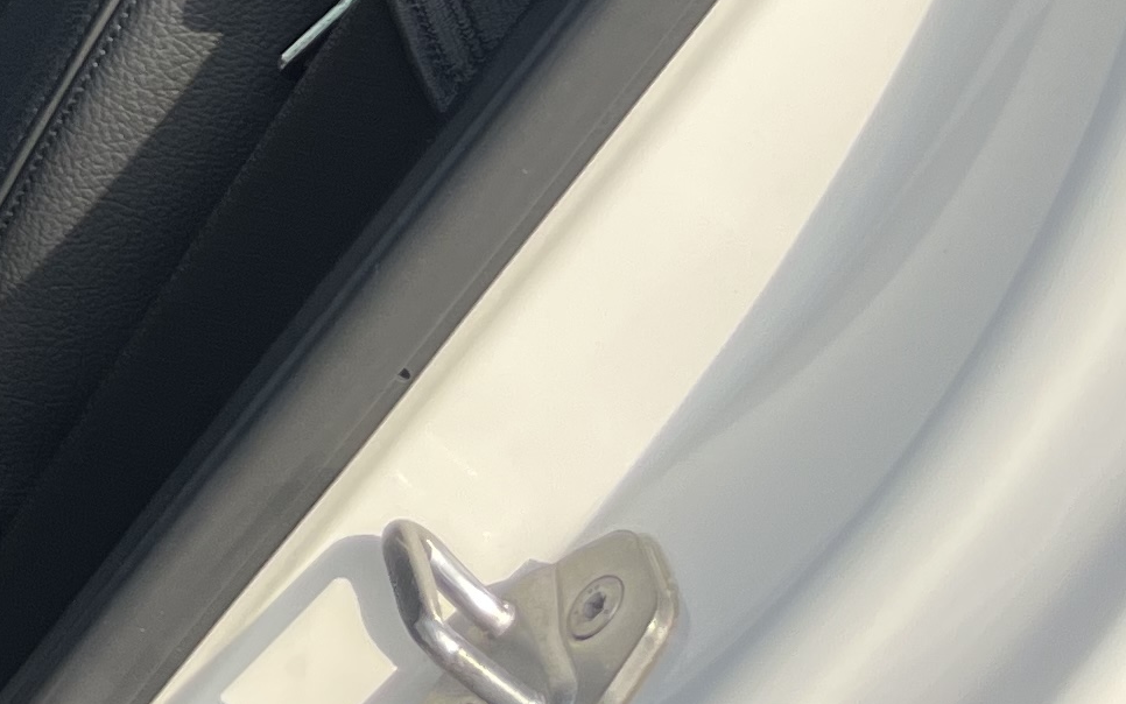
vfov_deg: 10.5
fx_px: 3529
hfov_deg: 14.7
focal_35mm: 115
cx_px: -1187
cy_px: -689
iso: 50
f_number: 1.6
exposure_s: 1/635
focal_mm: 5.1
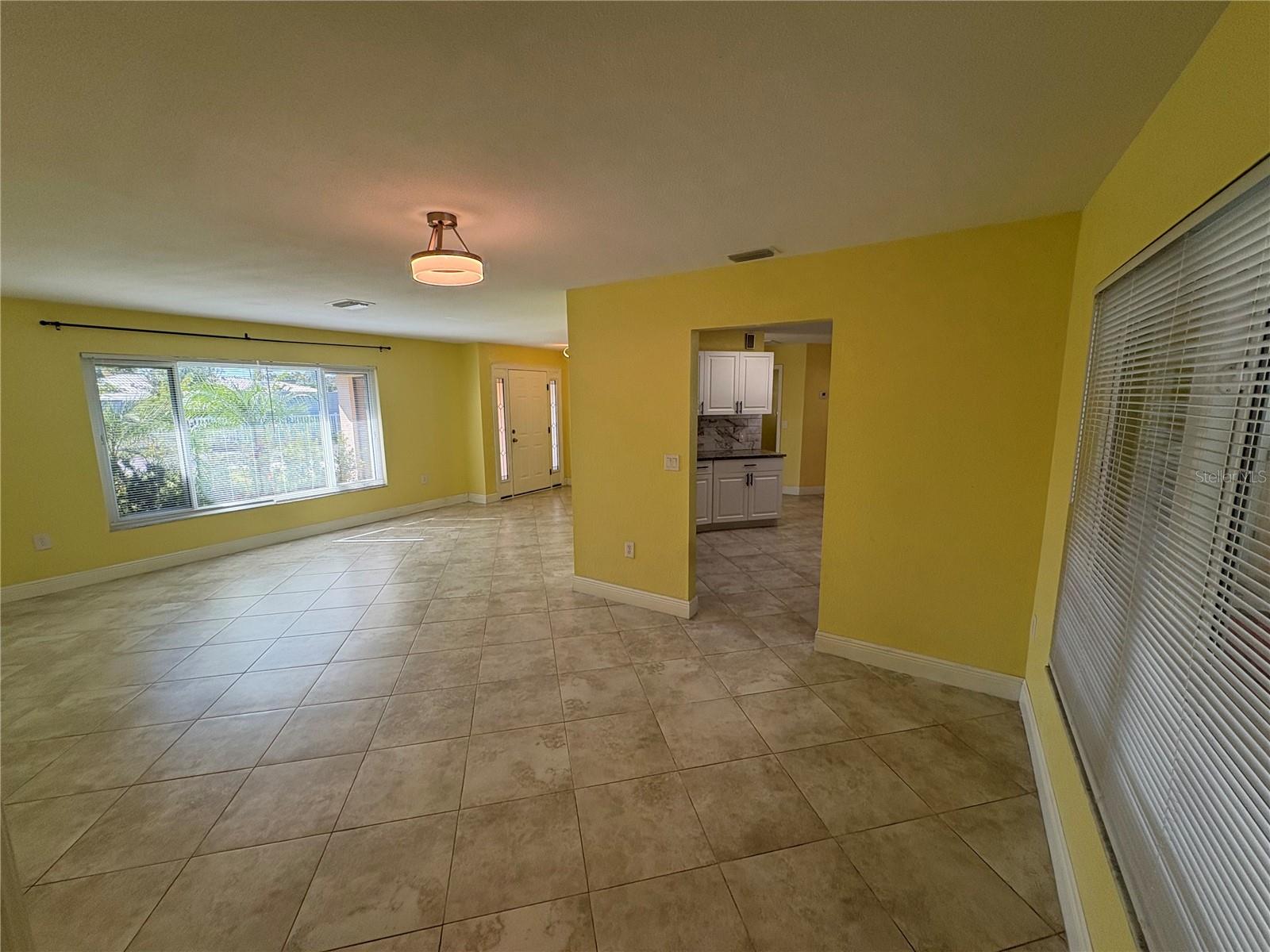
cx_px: 635
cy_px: 476
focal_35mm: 14
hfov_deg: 102.1
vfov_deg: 85.7
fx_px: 514
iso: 64
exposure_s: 1/135
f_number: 2.2
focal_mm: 2.22
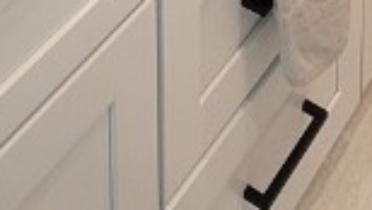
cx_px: 176
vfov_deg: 8.3
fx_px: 928
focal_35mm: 94
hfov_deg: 22.7
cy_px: -594
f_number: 2.2
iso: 125
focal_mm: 1.74
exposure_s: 1/60
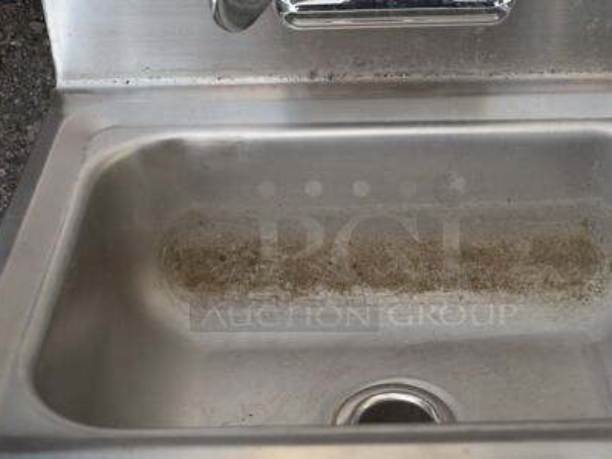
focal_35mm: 66
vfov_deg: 22.2
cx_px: 361
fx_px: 1167
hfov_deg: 29.3
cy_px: 251
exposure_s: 1/125
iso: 125
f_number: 4.2
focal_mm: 30
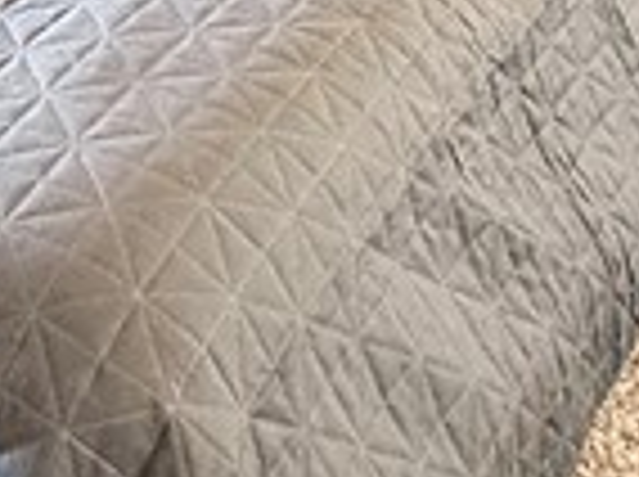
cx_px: -108
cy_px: -369
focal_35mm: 101
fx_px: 1861
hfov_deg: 18.5
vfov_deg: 13.2
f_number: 2.2
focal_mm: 2.22
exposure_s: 1/60
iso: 200
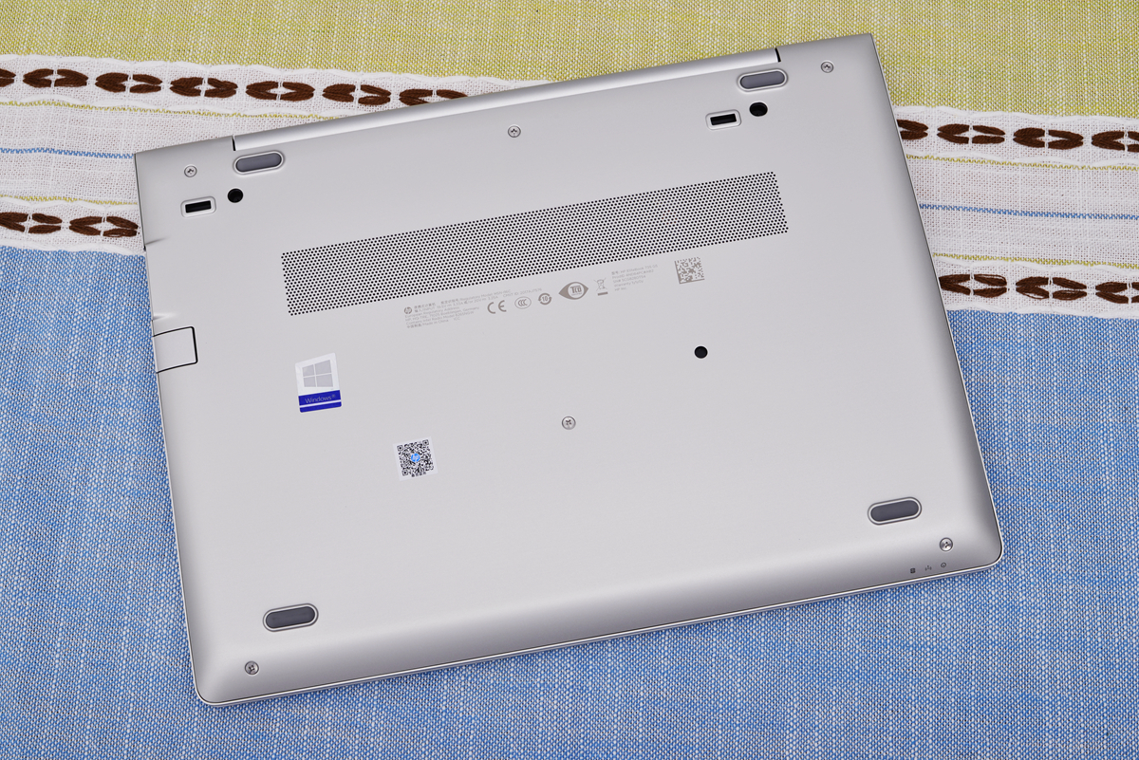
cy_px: 380
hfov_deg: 39.6
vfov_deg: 27.0
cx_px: 570
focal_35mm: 50
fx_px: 1582
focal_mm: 50
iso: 160
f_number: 16
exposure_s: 1/100
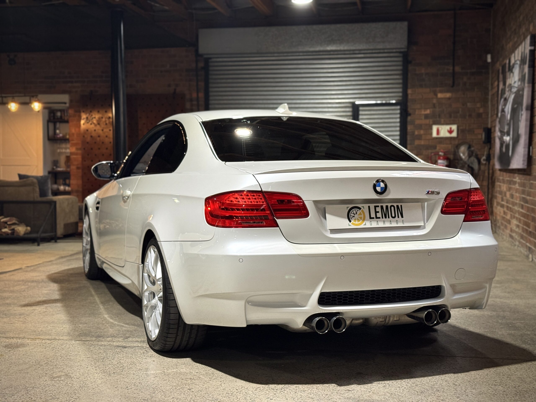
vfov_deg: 30.3
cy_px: 201
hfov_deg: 39.7
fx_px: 743
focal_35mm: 48
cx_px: 268
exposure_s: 1/50
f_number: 1.78
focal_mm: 6.76
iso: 200
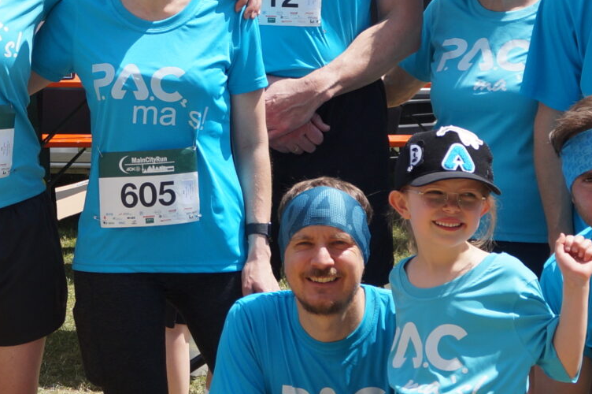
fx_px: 2349
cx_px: 40
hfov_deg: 14.2
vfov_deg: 9.5
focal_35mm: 143
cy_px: 52
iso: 100
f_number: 5.6
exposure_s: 1/400
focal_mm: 28
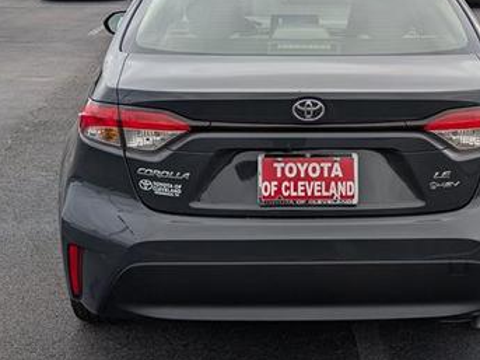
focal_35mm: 72
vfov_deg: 20.4
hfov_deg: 26.9
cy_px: 137
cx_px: 318
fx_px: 998
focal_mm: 6.9
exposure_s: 1/500
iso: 19
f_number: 1.68
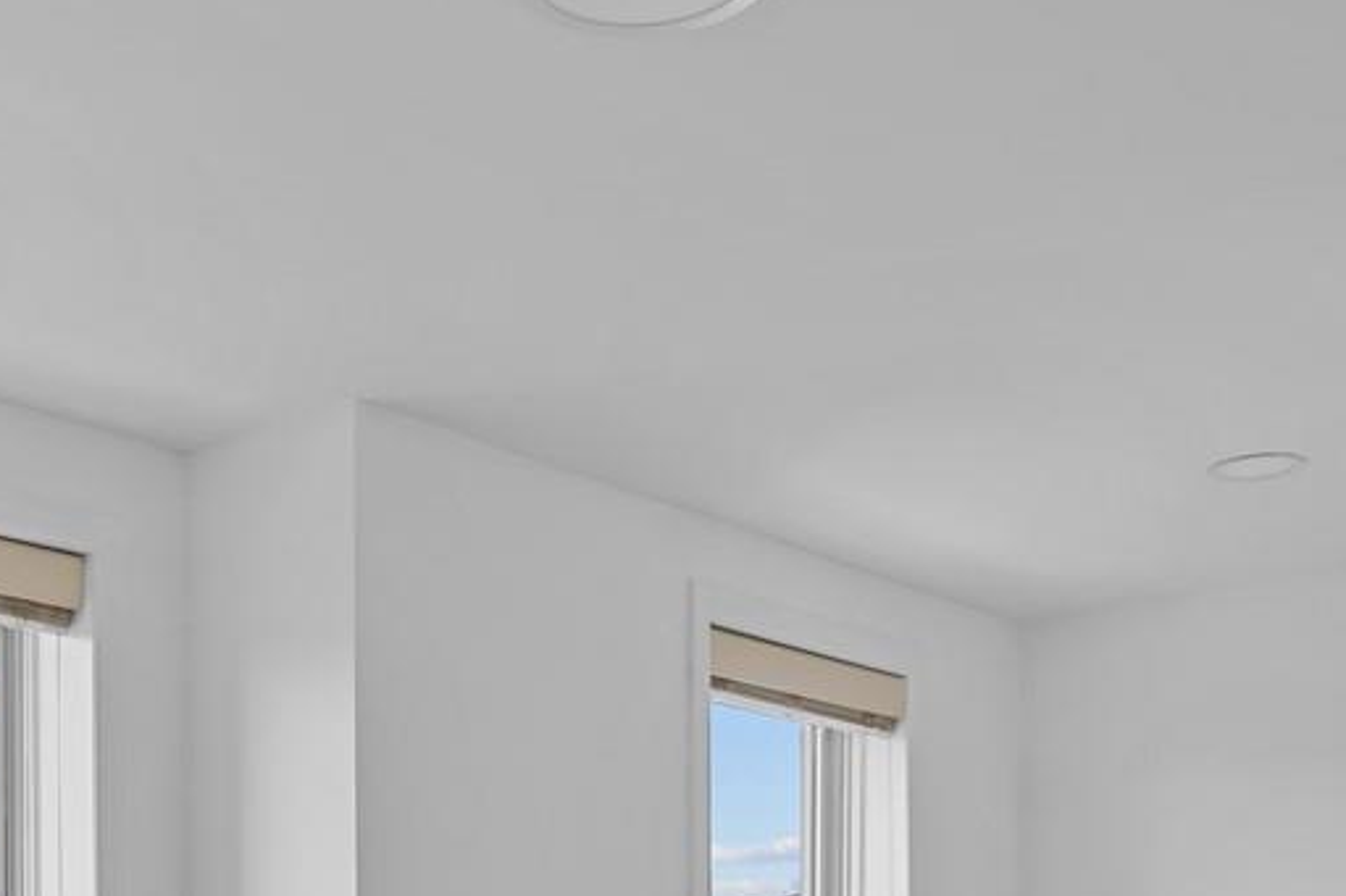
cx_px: 218
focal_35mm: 56
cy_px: 1171
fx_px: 2093
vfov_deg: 21.8
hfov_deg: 34.3
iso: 160
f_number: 8
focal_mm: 14
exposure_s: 1.3
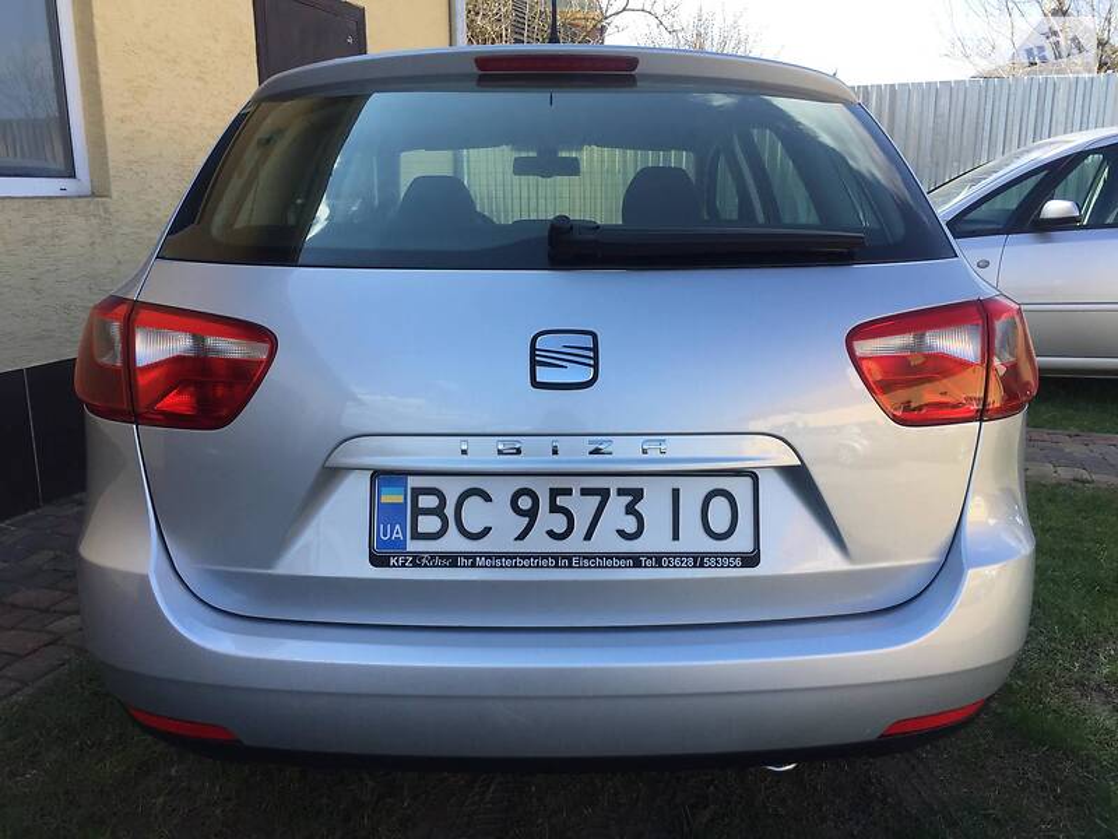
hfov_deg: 61.7
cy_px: 420
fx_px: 937
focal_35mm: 29
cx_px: 559
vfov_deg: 48.2
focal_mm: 4.2
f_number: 2.2
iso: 32
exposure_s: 1/648
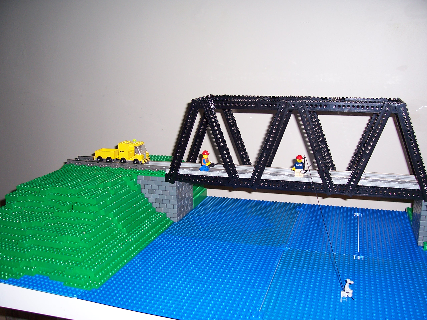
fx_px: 419
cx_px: 214
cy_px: 160
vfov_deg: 41.8
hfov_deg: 54.0
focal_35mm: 34
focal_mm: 5.6
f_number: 2.7
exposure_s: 1/60
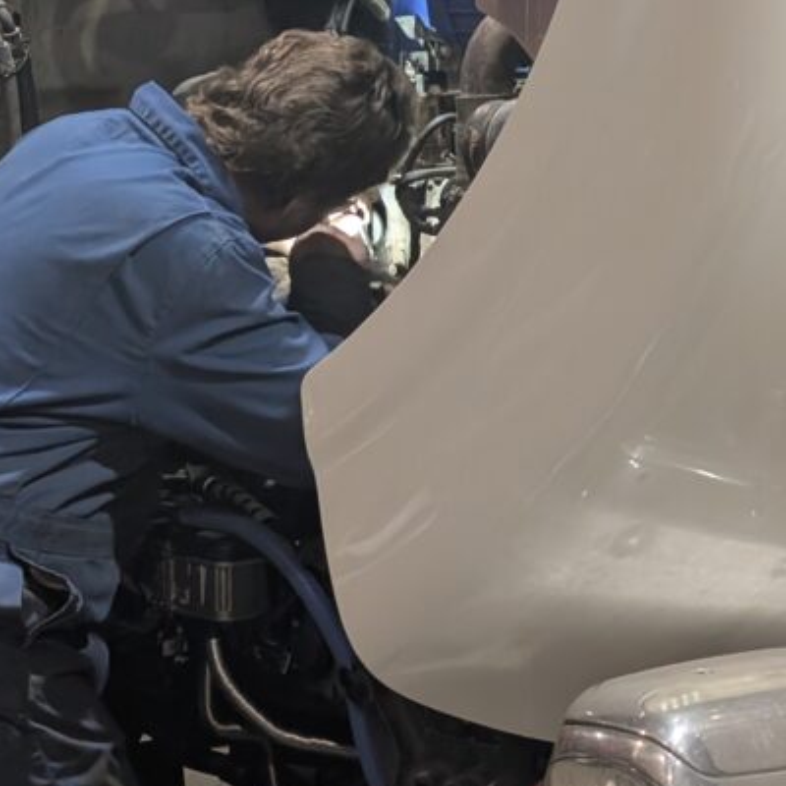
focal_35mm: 111
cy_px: 250
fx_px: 2852
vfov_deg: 15.7
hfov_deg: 15.7
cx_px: 396
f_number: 1.68
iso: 597
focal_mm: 6.9
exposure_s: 1/456
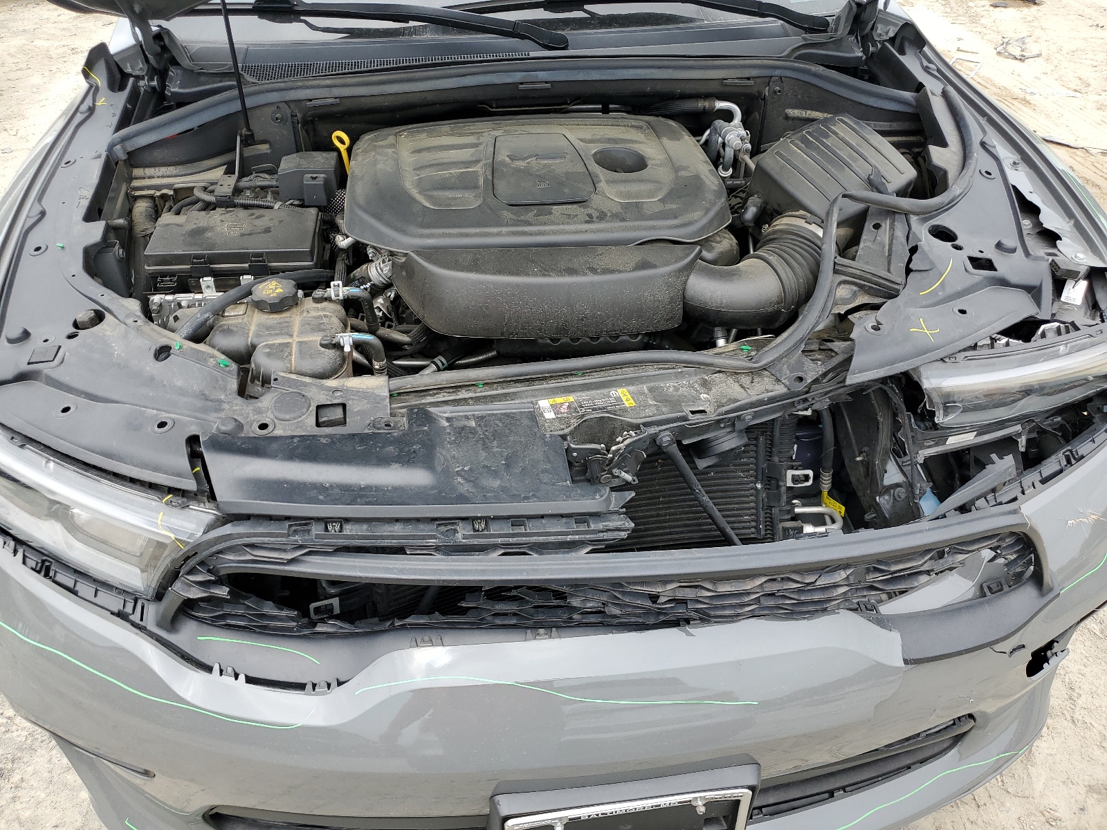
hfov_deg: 67.3
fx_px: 831
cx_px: 554
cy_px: 415
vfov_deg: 53.1
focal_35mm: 26
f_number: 1.5
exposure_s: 1/769
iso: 50
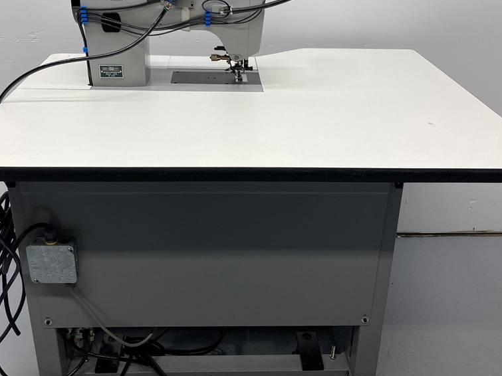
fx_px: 551
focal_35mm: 38
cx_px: 239
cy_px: 144
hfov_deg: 49.0
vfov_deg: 37.5
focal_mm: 3.99
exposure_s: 1/120
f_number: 1.8
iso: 50
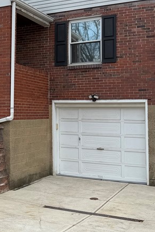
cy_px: 86
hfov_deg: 22.1
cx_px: -16
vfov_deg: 34.3
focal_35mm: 58
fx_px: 375
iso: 80
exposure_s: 1/2525
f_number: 1.78
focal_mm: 6.76
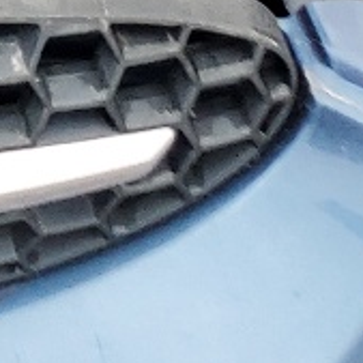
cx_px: -947
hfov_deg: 6.8
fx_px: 2586
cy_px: -896
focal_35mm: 218
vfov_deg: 6.8
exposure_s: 1/667
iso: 50
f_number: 1.5
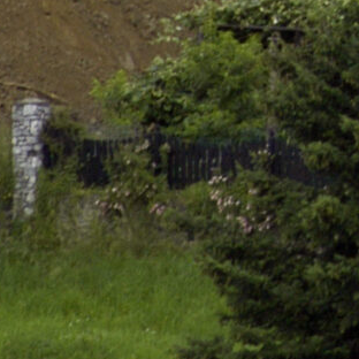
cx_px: 931
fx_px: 20234
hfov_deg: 1.0
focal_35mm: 1724
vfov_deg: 1.0
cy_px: -495
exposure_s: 1/320
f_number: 5.6
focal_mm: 165
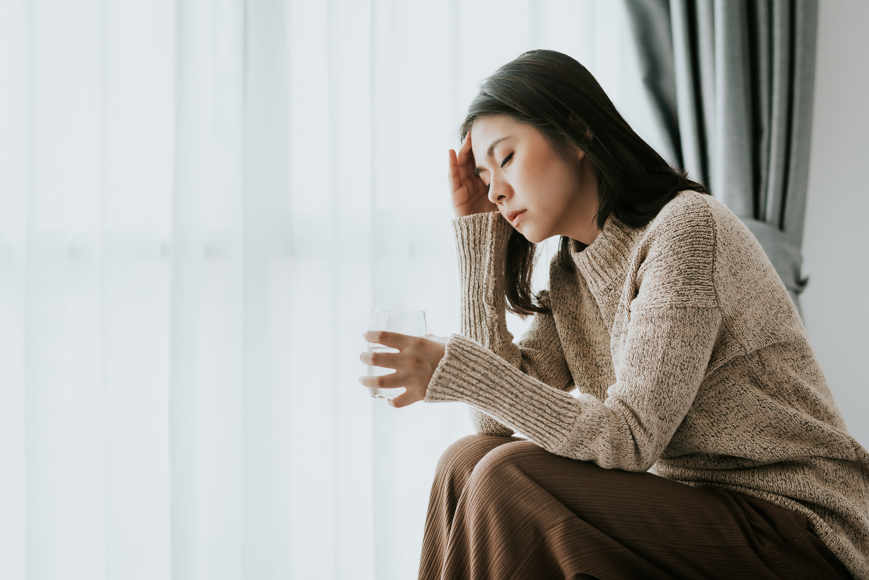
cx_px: 434
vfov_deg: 23.4
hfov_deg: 34.5
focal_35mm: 58
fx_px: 1401
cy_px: 290
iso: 200
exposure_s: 1/400
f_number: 2.8
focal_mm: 58
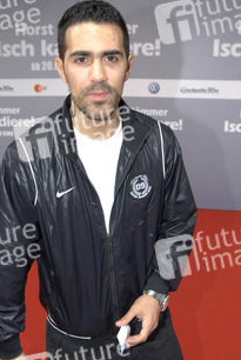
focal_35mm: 47
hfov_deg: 28.7
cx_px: 109
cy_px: 193
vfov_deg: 41.8
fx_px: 470
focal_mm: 24
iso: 200
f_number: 4.5
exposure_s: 1/80
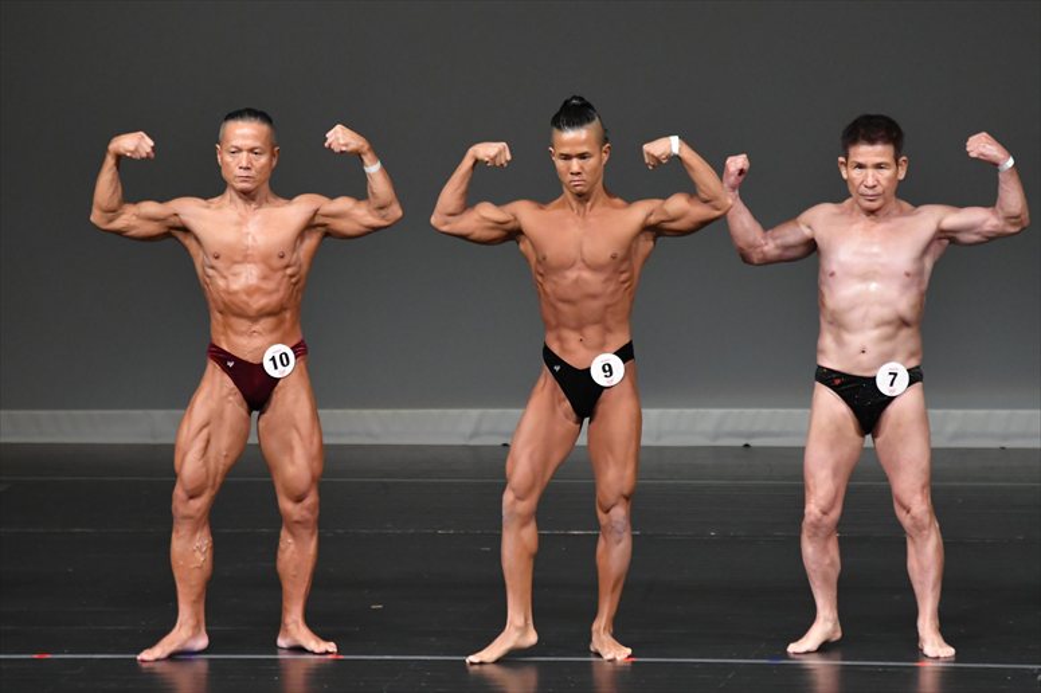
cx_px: 520
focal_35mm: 315
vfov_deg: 4.4
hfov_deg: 6.5
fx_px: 9104
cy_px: 346
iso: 4000
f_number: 5.6
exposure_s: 1/400
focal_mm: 210
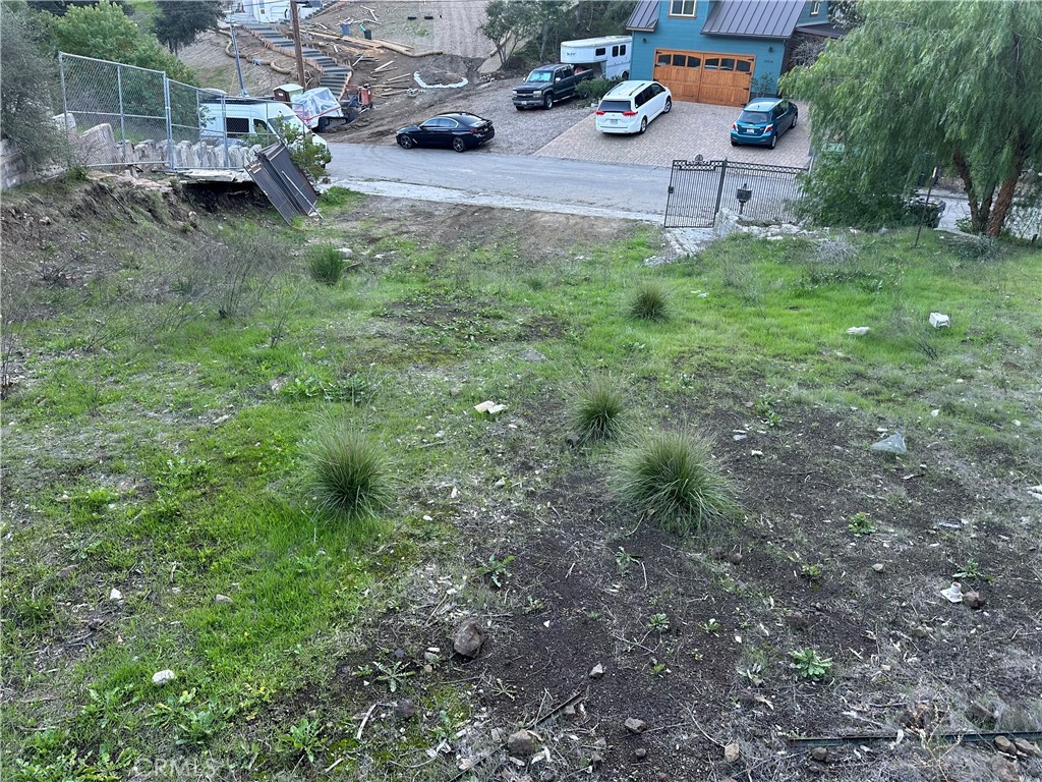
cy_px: 391
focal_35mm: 24
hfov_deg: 71.6
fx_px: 722
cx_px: 521
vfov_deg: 56.8
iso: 64
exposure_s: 1/121
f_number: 1.78
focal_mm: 6.86
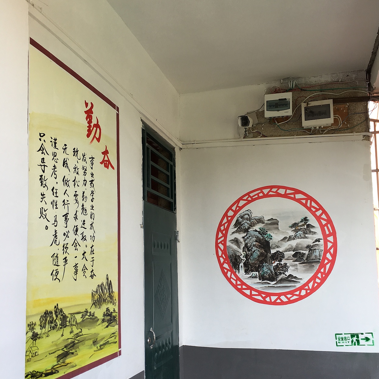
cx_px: 190
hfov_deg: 47.2
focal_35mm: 35
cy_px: 226
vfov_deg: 47.0
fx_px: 434
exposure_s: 1/167
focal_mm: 4.15
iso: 25
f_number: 2.2
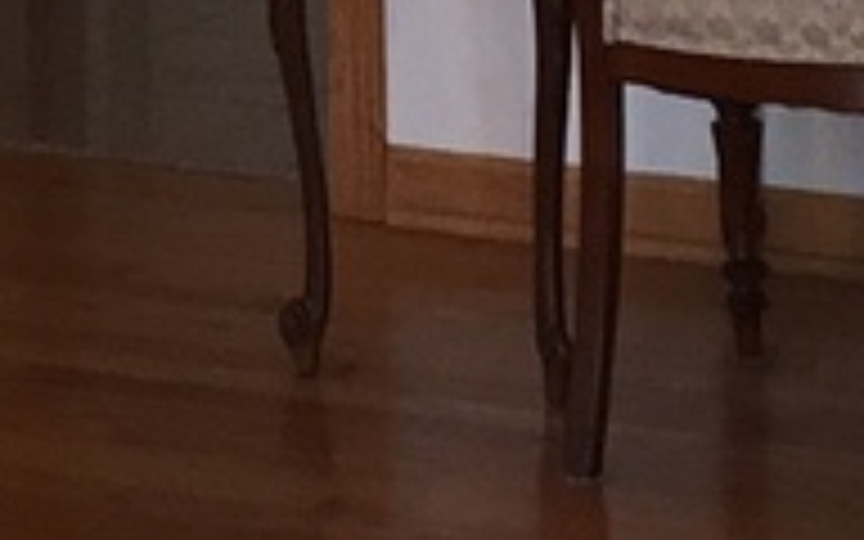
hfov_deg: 9.1
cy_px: -1228
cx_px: 234
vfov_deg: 5.3
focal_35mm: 230
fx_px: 5416
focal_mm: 4.15
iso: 80
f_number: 2.2
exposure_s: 1/30
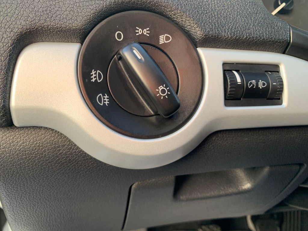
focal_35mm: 26
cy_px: 116
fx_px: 231
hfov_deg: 67.3
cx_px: 154
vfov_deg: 53.1
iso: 64
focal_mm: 4.25
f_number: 1.8
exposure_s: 1/121
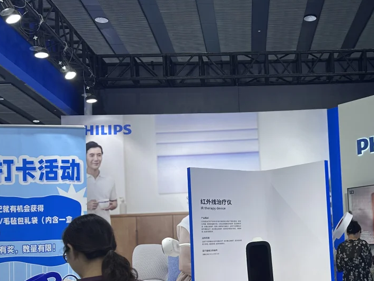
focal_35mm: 49
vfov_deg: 29.2
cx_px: 292
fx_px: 529
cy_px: 214
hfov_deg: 37.7
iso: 64
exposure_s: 1/132
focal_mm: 6.86
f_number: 1.78
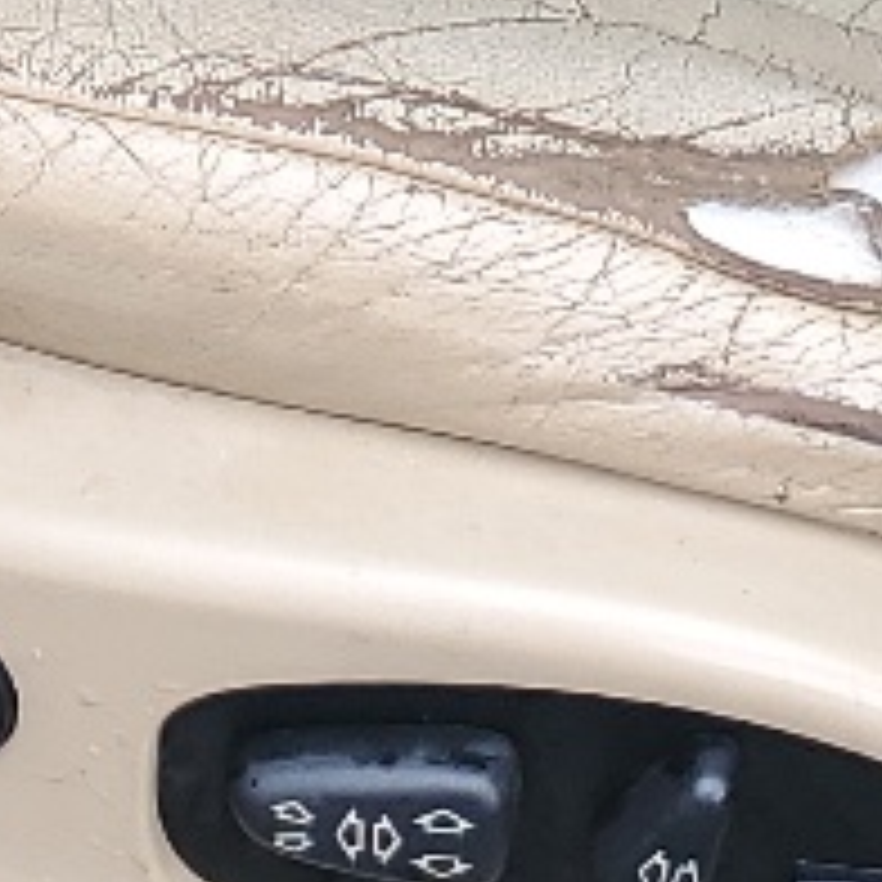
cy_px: -1152
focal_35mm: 188
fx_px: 5419
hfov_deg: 9.3
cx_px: 166
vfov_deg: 8.6
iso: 50
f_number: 1.5
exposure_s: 1/270
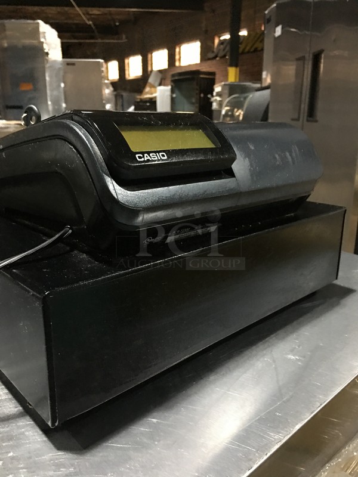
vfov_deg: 61.7
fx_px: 400
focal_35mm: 29
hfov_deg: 48.2
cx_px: 179
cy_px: 238
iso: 80
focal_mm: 4.15
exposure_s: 1/4
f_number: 2.2
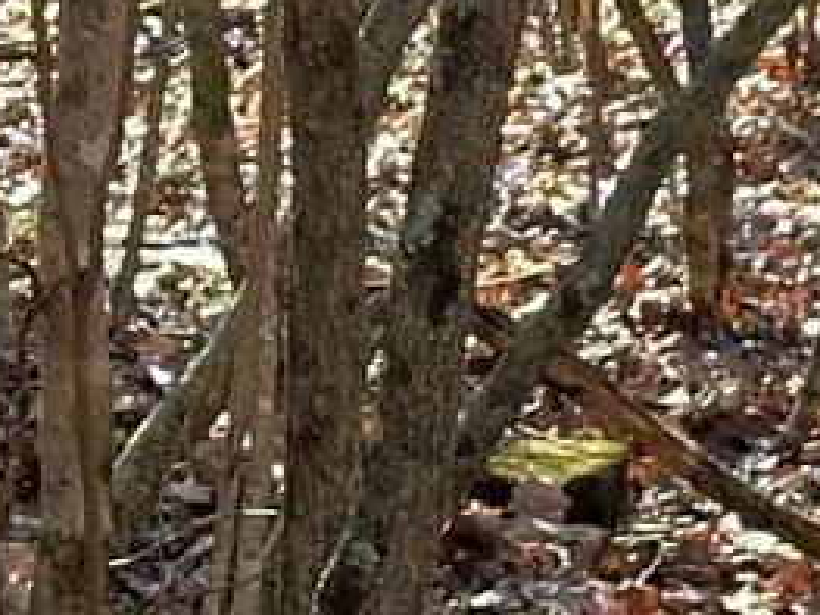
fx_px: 8855
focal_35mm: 374
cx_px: 1456
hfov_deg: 5.2
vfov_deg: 4.0
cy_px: 665
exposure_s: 1/396
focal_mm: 6.86
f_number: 1.78
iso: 64
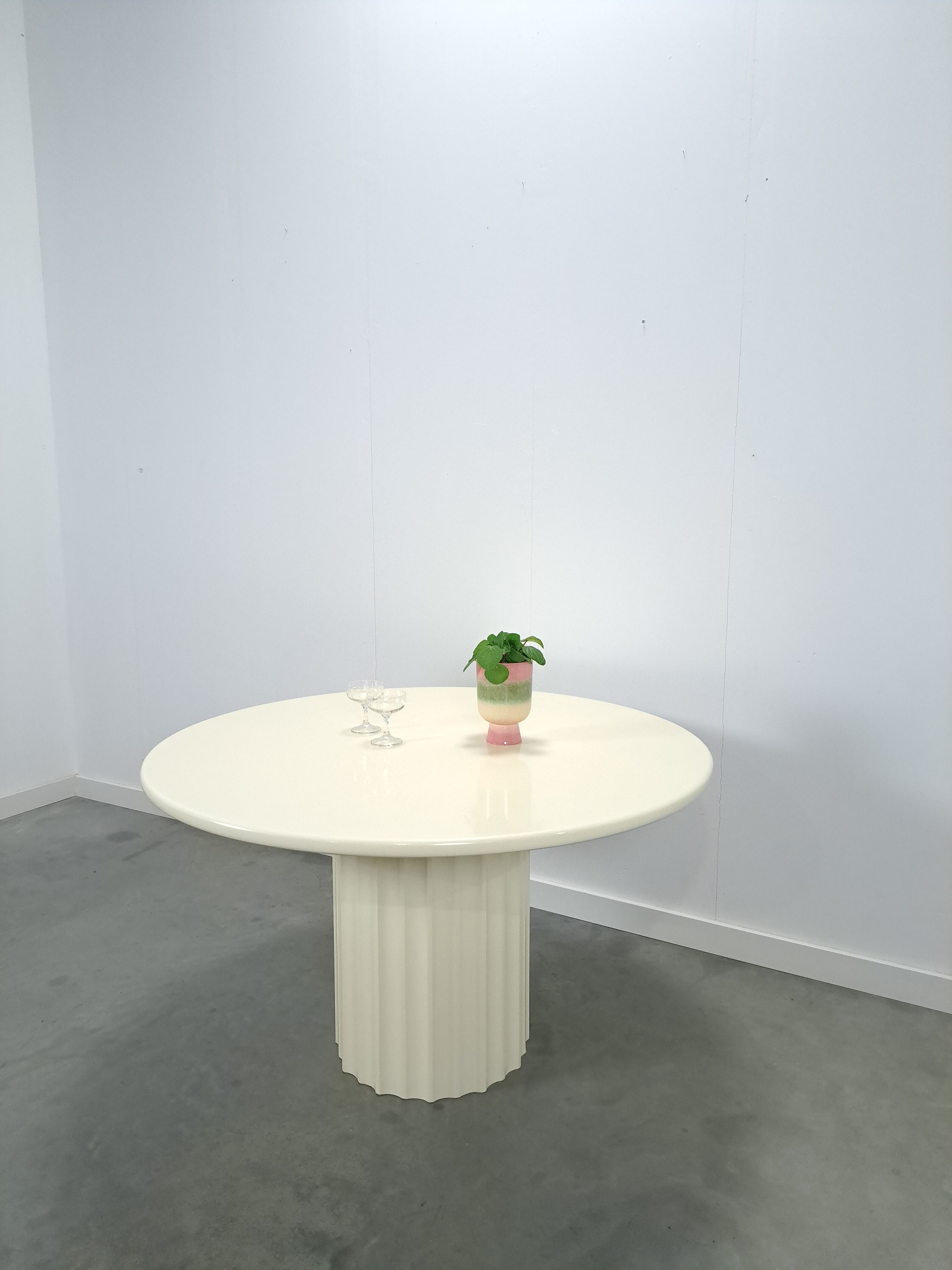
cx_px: 476
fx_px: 880
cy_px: 635
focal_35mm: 24
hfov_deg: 56.8
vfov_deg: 71.6
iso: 400
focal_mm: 5.23
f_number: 1.8
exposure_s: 1/100
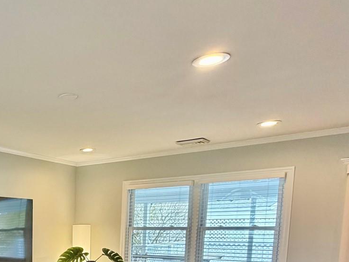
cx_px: -12
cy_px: 278
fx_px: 393
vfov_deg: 32.9
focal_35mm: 39
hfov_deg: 40.8
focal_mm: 2.22
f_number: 2.2
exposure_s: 1/60
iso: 200
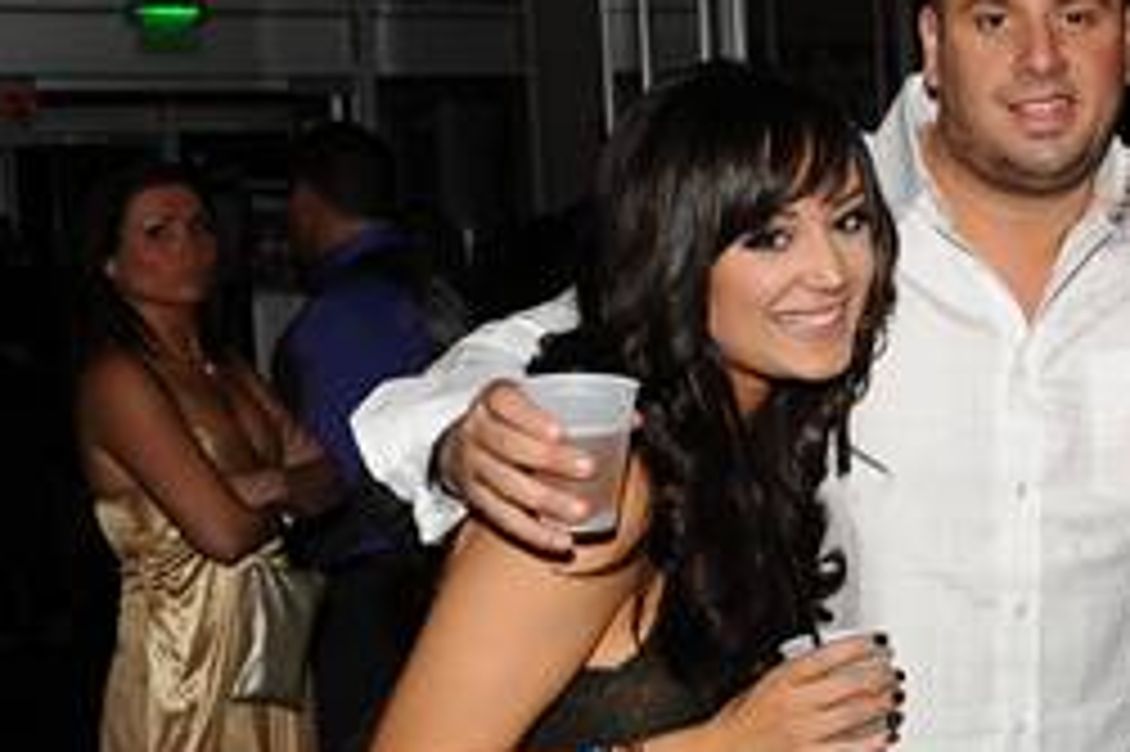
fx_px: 2478
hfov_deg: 24.7
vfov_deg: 17.3
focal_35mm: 79
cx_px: 1094
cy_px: 369
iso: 1100
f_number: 5.6
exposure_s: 1/250
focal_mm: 36
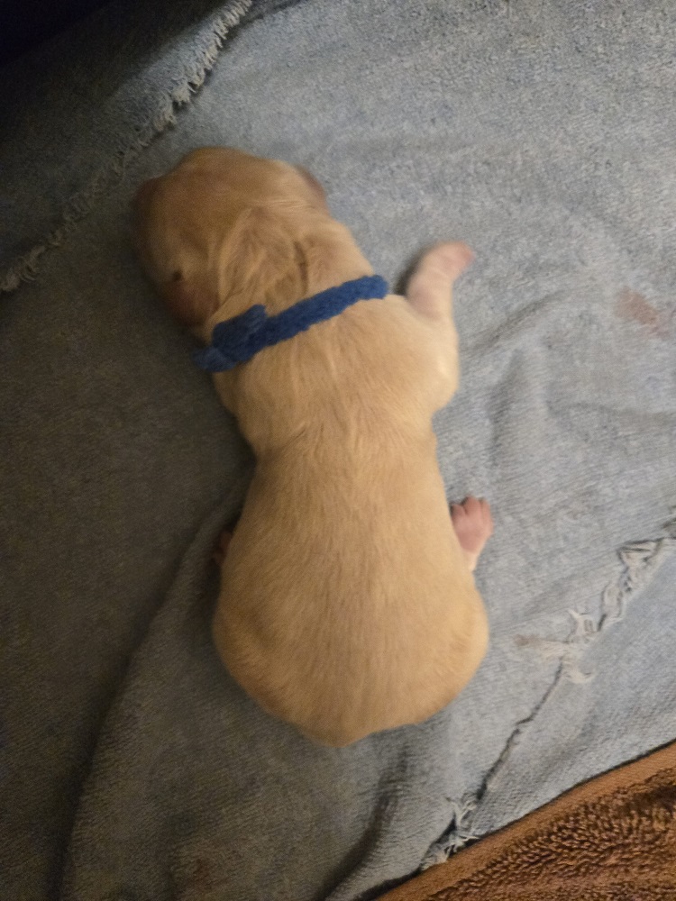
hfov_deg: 58.9
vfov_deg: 73.9
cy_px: 450
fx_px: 599
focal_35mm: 23
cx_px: 338
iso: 1250
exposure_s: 1/60
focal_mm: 5.4
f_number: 1.8
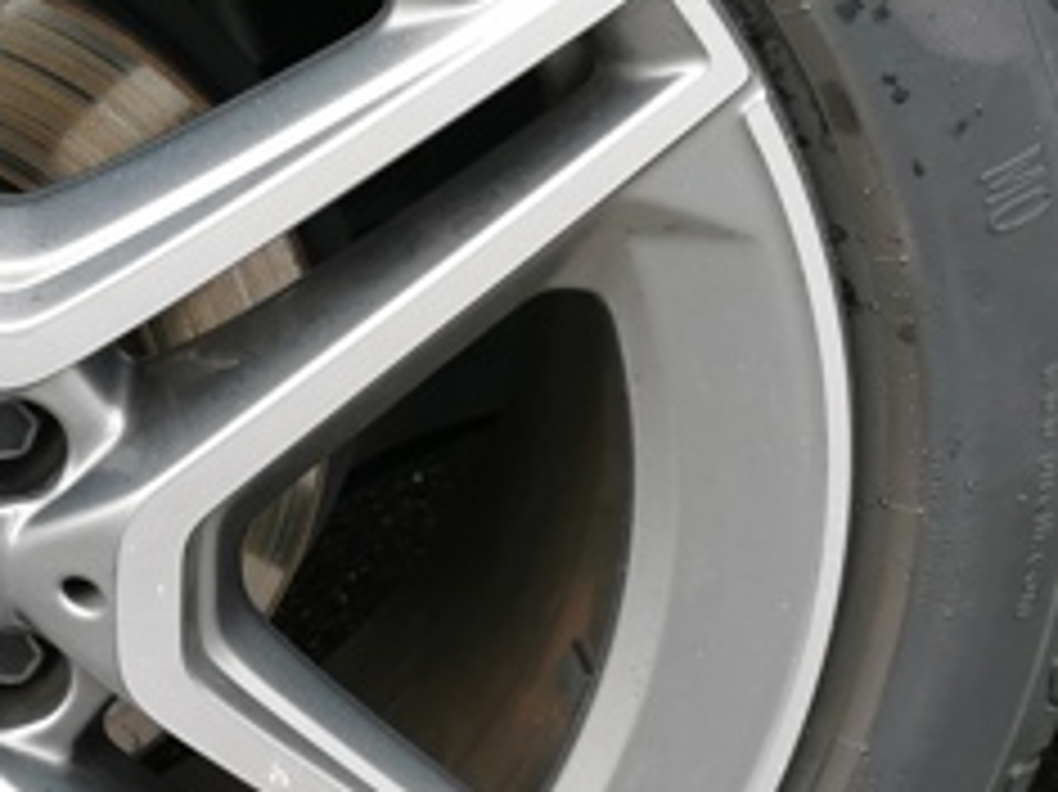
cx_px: -63
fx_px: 2810
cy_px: 495
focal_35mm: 92
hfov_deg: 20.5
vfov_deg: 16.0
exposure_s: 1/100
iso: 160
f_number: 1.8
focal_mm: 5.58
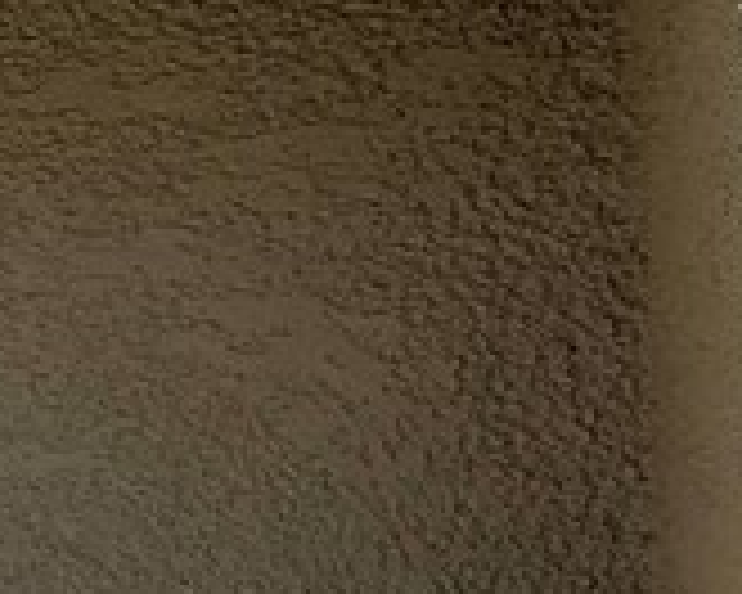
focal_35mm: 85
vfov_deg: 17.8
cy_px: 549
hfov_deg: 11.2
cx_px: -1542
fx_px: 1867
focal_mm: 2.22
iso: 50
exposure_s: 1/3891
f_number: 2.2
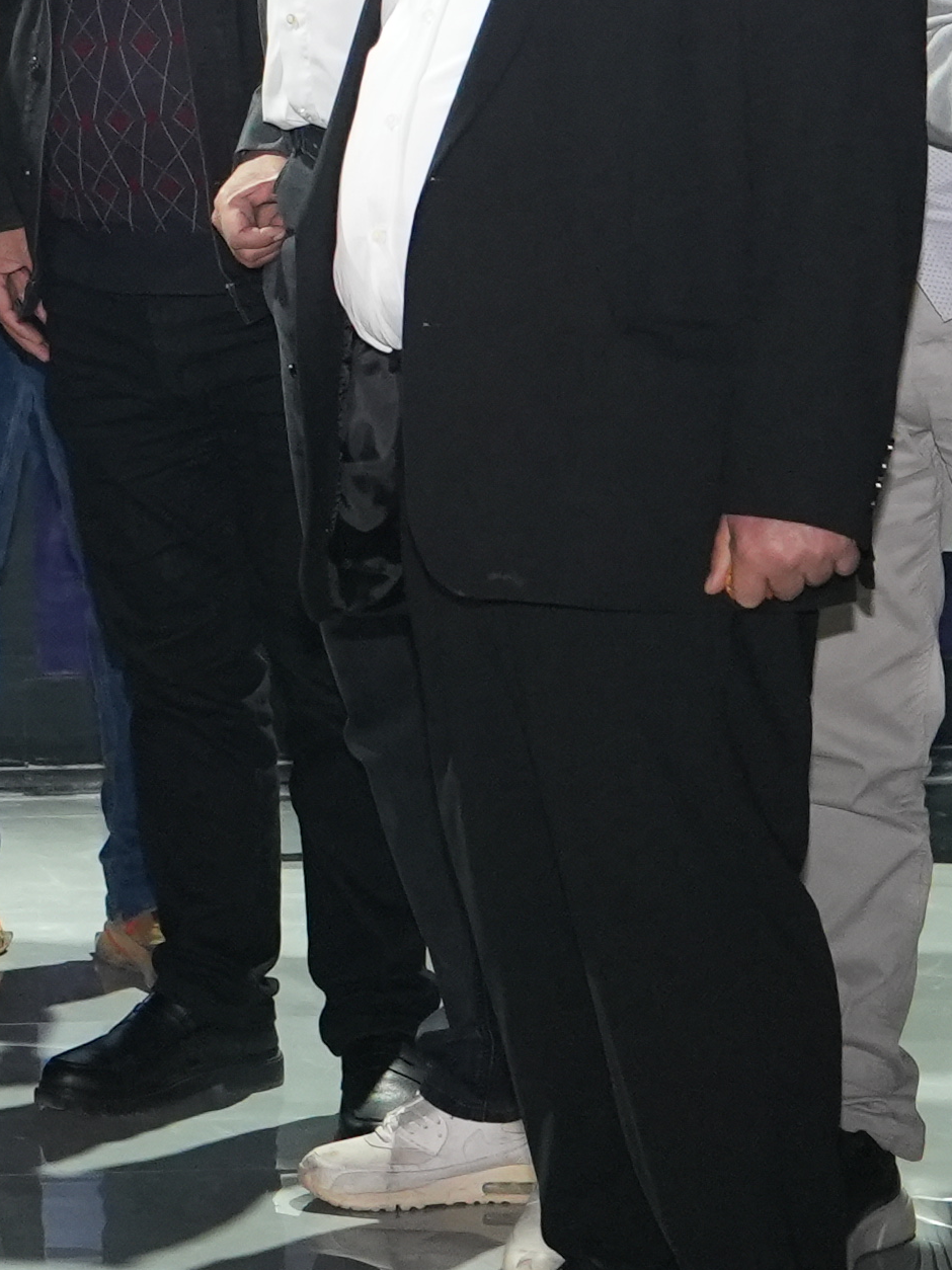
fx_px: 4732
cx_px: -838
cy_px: -475
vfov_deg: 14.5
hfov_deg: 10.7
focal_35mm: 129
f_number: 2.8
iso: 2500
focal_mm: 24
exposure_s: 1/100
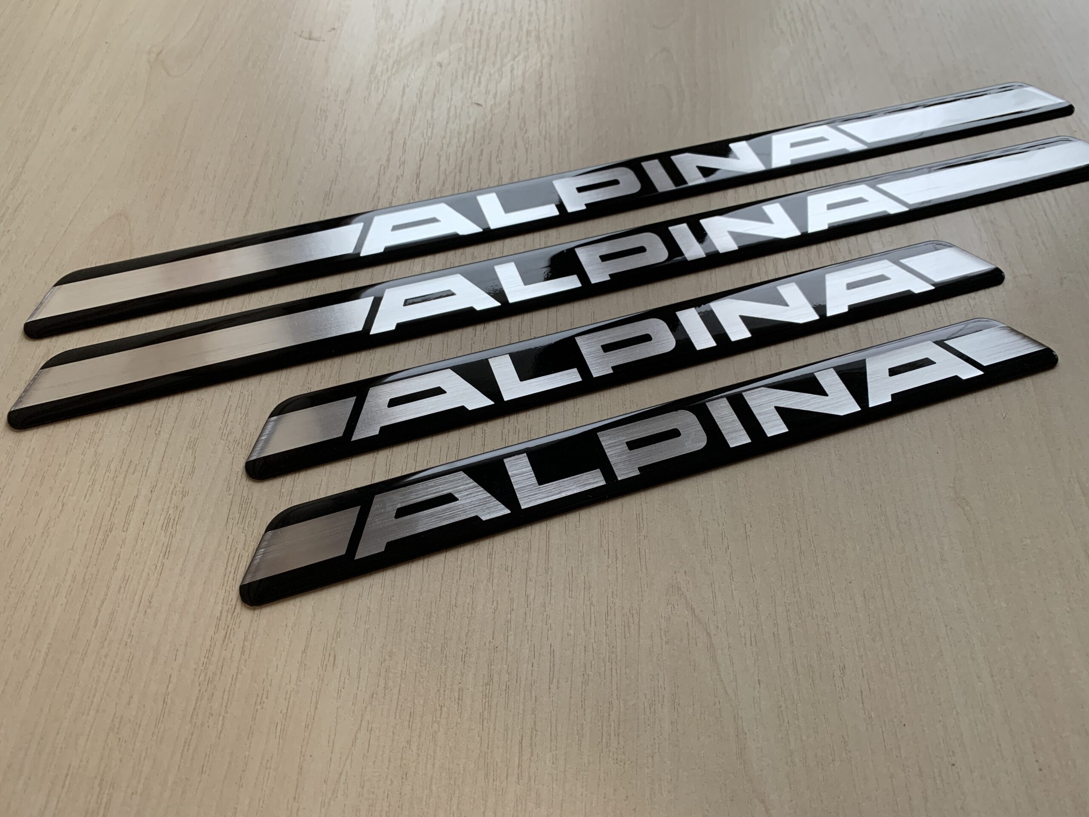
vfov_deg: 53.1
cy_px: 408
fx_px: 818
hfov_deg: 67.3
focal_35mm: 26
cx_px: 544
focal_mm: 4.25
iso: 100
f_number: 1.8
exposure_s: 1/80
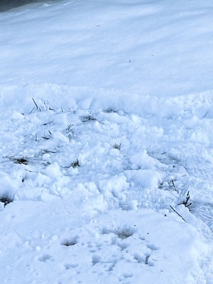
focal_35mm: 144
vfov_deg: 11.9
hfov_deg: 10.2
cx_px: 248
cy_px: -318
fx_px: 1181
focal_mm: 6.76
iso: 80
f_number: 1.78
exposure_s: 1/858
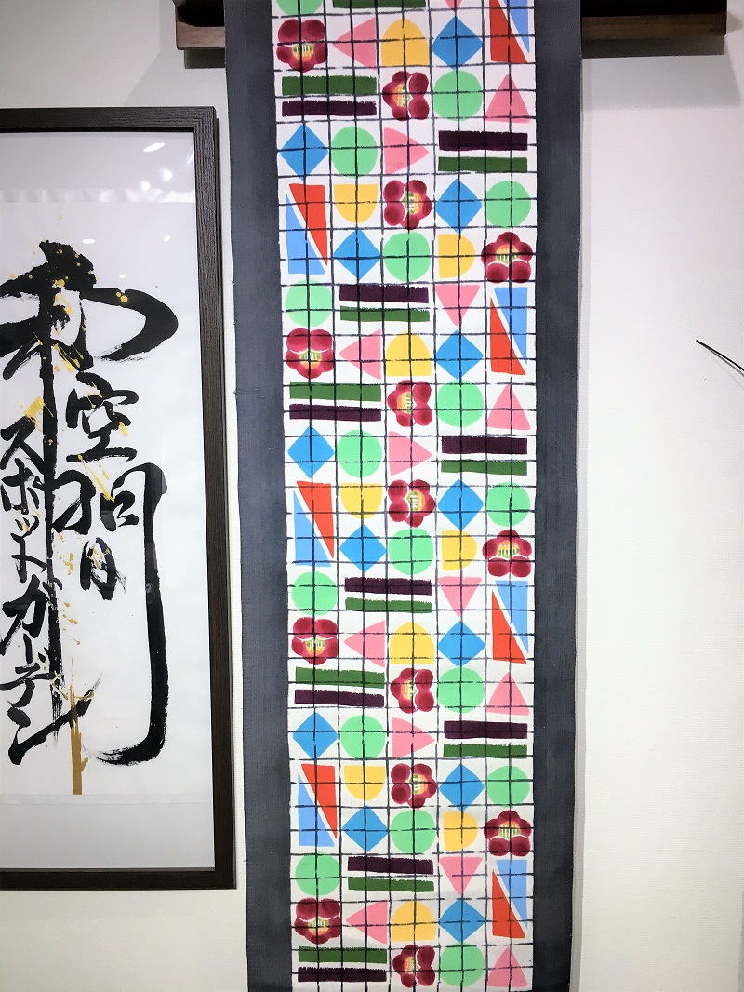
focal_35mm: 29
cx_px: 372
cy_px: 496
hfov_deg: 48.2
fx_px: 831
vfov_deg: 61.6
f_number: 2.2
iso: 32
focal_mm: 4.15
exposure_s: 1/40
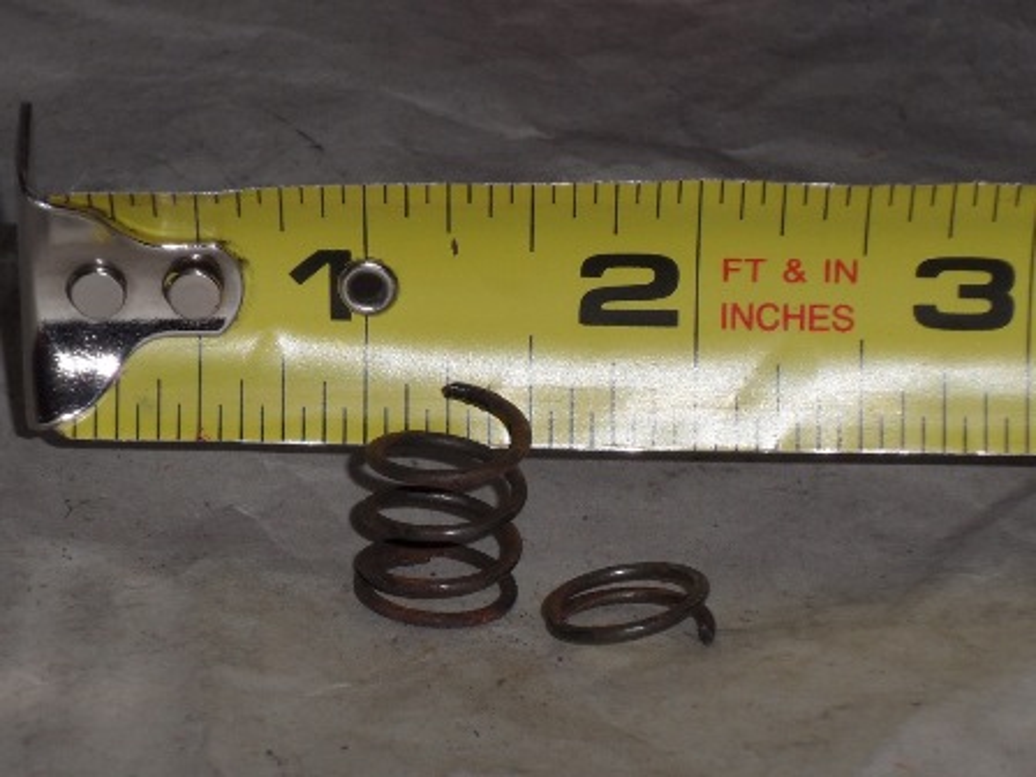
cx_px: 518
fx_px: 4190
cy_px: 388
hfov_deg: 14.1
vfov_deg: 10.6
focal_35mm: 140
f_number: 16.4
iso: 100
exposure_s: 1/60
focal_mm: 25
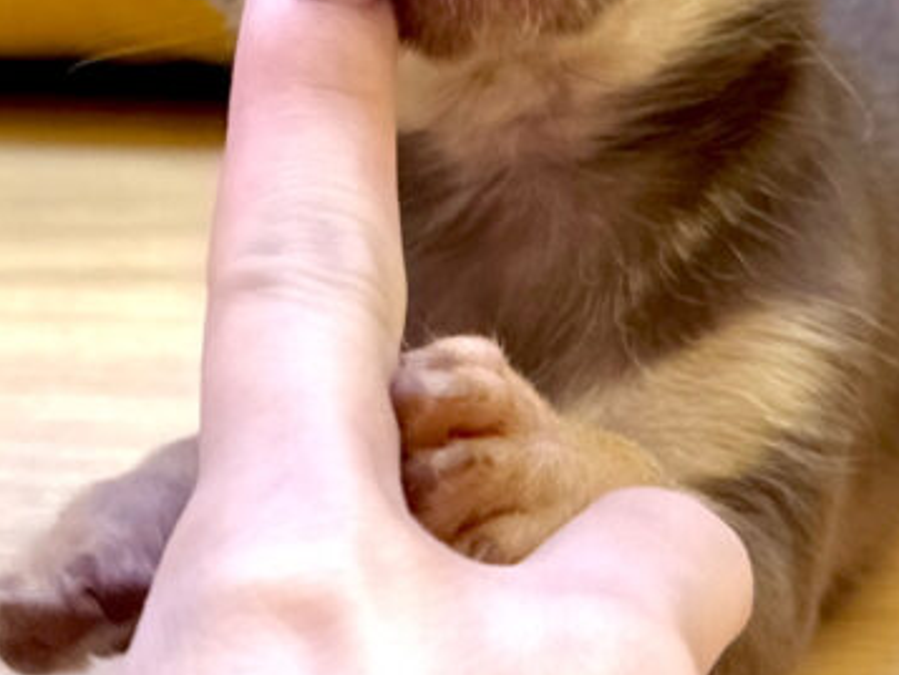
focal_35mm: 43
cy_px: 81
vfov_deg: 32.1
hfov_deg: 43.8
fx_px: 1117
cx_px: 458
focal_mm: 6.86
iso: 64
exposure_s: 1/158
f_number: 1.78
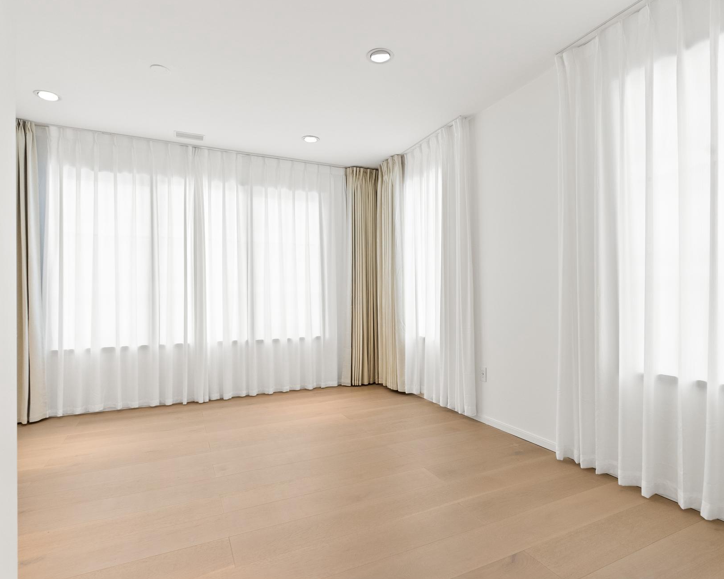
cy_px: 296
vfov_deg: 70.8
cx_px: 389
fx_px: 407
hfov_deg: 83.1
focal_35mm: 19
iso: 800
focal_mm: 16
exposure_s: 1/25
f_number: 9
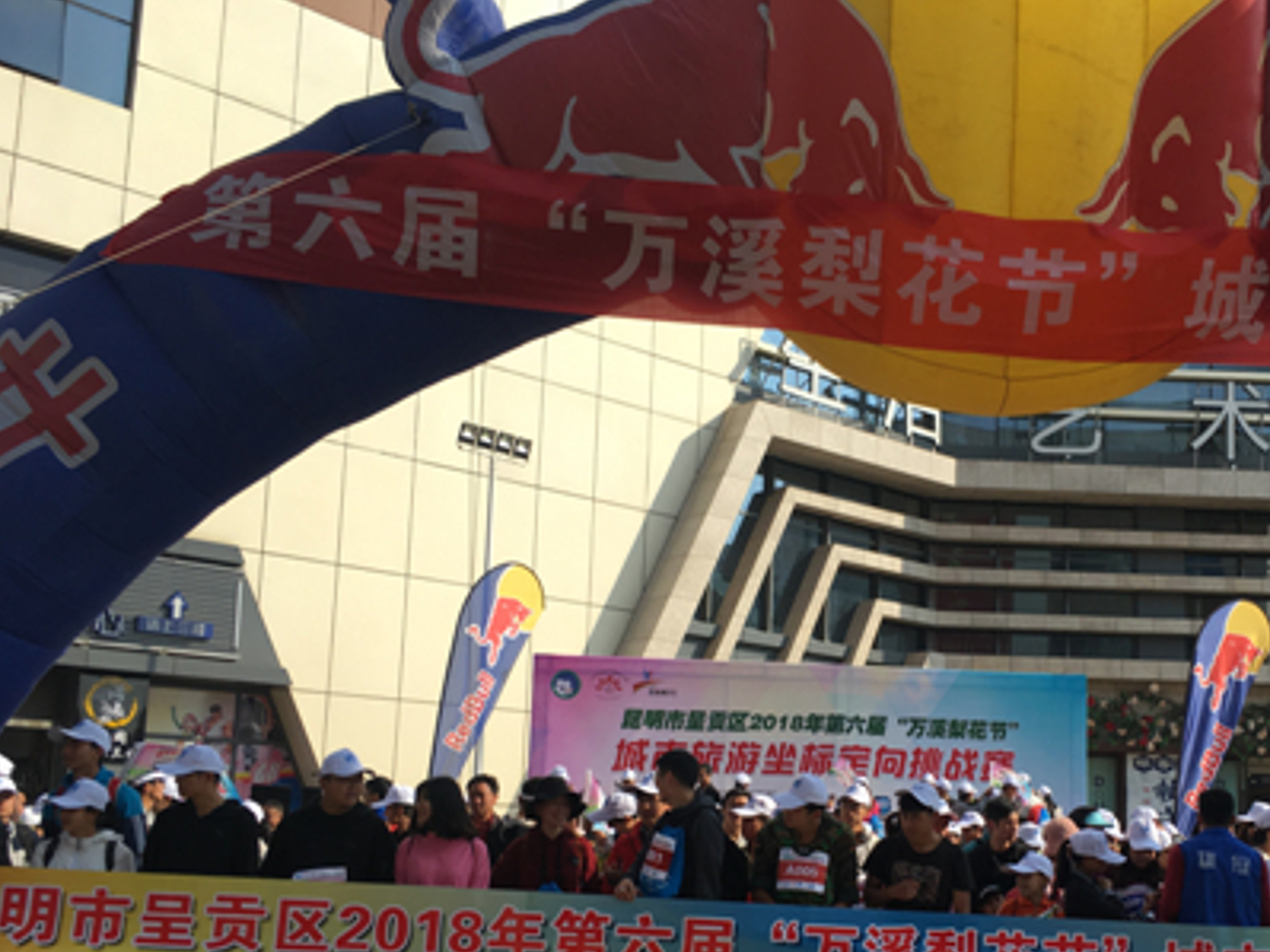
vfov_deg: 35.5
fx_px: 1467
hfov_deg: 46.1
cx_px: 850
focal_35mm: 40
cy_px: 646
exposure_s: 1/1012
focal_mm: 4.15
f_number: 2.2
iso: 25
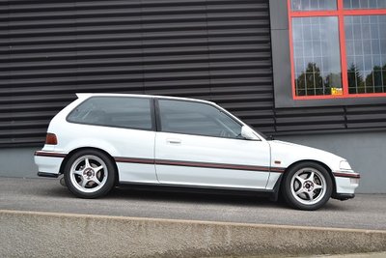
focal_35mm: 42
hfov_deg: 46.4
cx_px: 193
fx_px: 450
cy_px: 129
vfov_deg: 31.9
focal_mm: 28
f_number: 4.5
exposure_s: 1/80
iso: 400
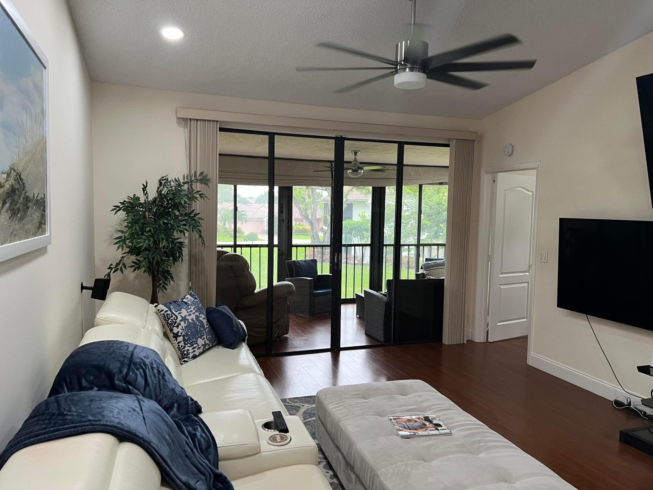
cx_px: 326
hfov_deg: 67.3
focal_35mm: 26
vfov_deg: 53.1
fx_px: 490
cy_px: 245
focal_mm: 5.7
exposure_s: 1/60
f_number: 1.5
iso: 250
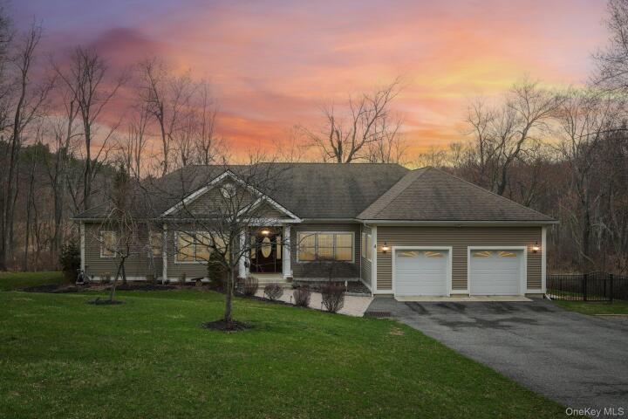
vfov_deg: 42.3
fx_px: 541
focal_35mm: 31
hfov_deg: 60.3
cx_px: 314
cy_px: 210
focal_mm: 31
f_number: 9
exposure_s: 1/60
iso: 100
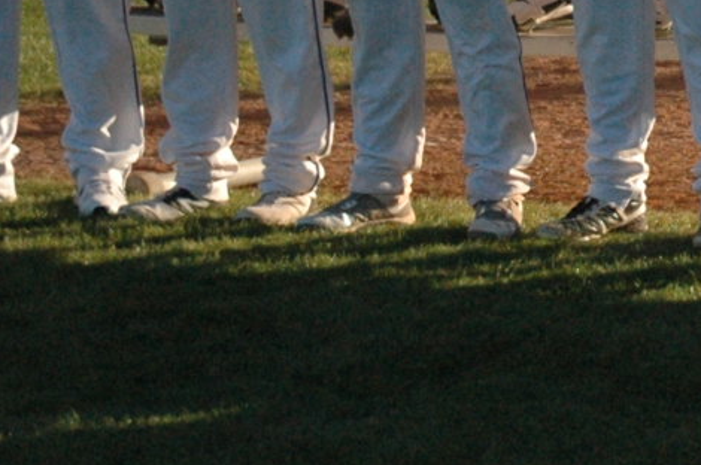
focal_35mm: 250
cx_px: 1454
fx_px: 4869
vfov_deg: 5.4
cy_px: -244
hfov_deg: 7.8
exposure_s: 1/4000
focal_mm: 35
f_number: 4.2
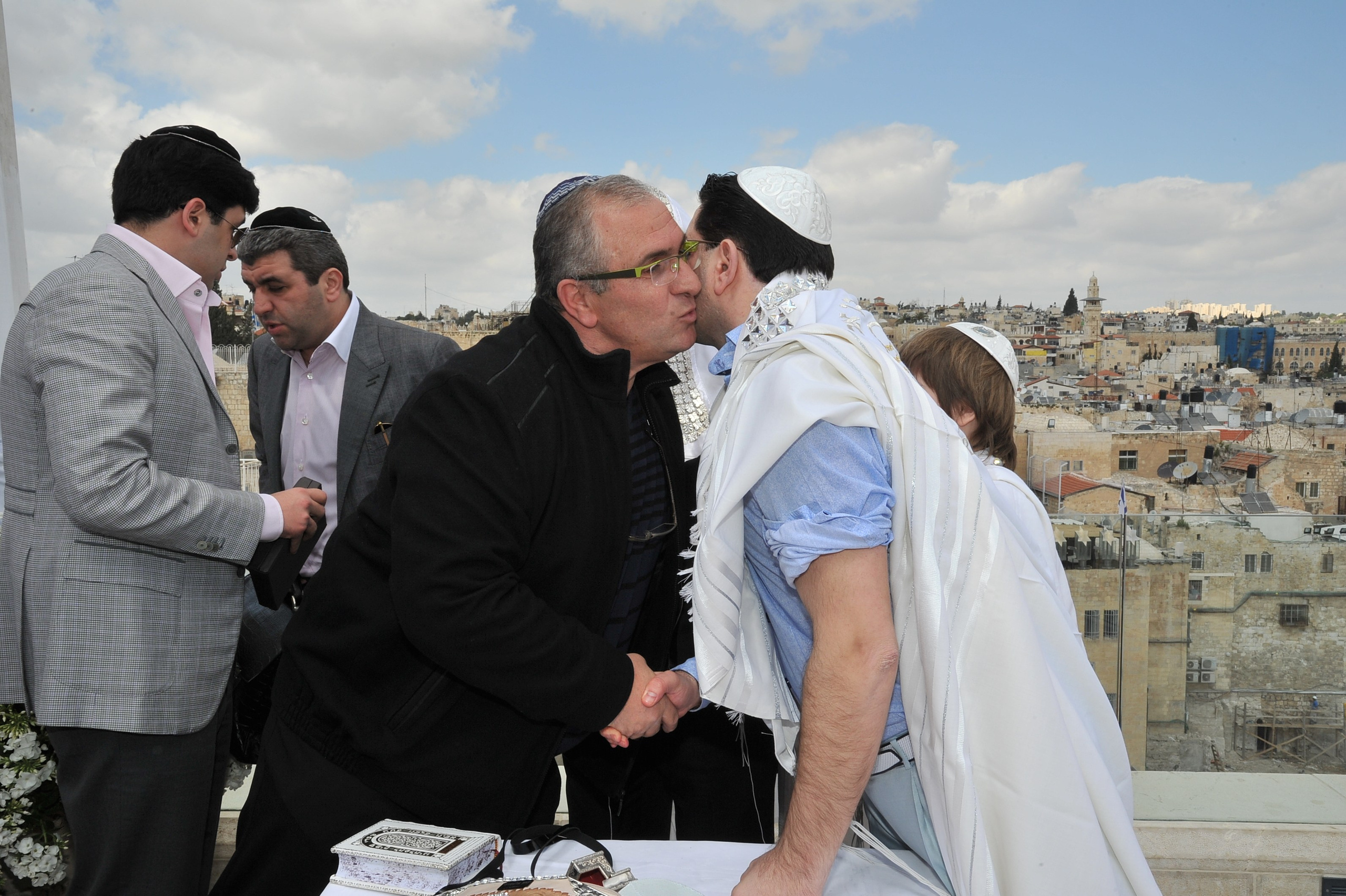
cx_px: 673
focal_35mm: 32
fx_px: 1196
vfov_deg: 41.1
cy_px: 448
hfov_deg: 58.7
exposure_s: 1/250
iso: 500
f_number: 18
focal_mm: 32
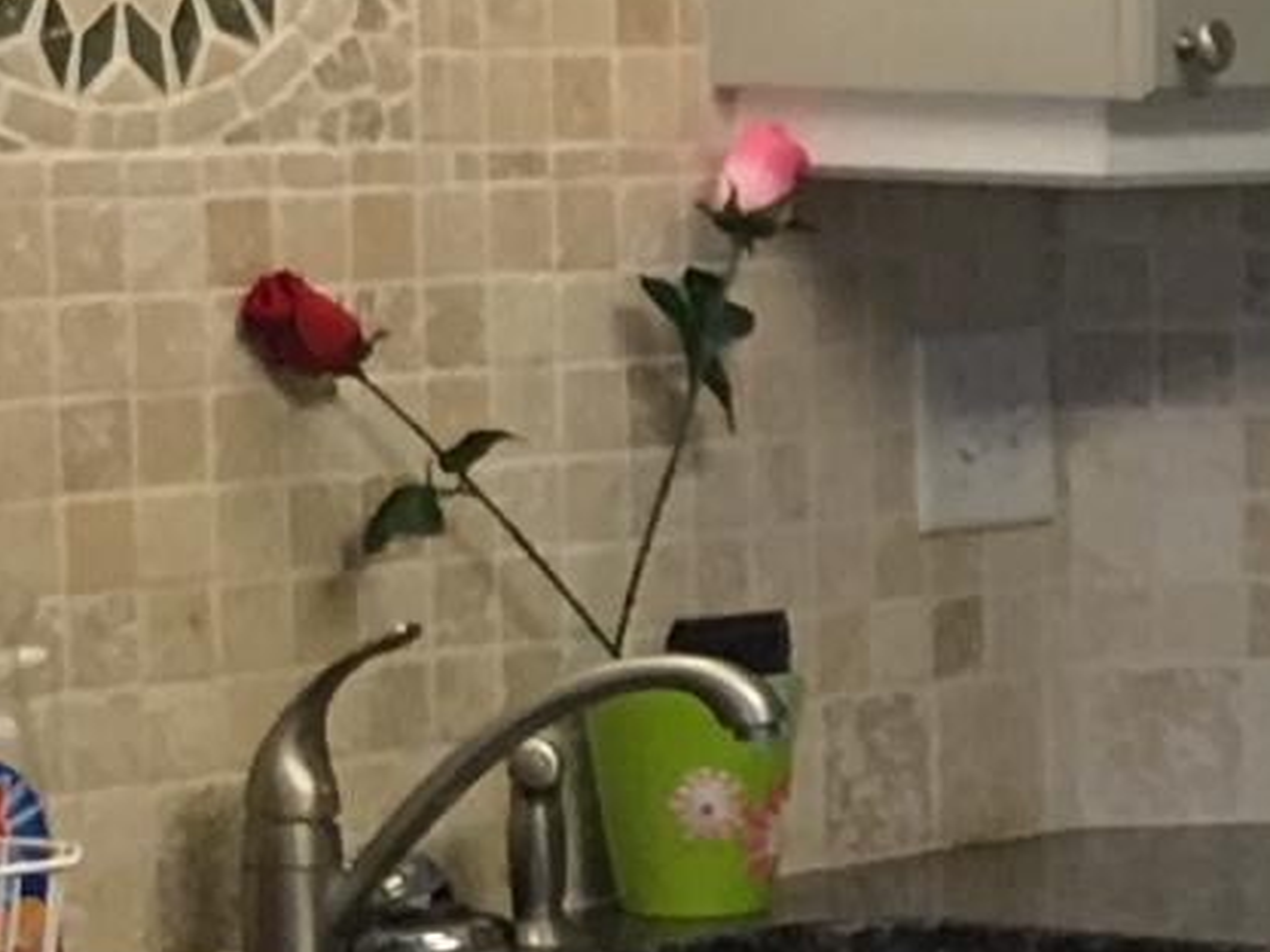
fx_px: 7668
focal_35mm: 209
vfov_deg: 7.1
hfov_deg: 8.7
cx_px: 2958
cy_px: 854
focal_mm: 4.15
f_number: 2.2
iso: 40
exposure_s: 1/15
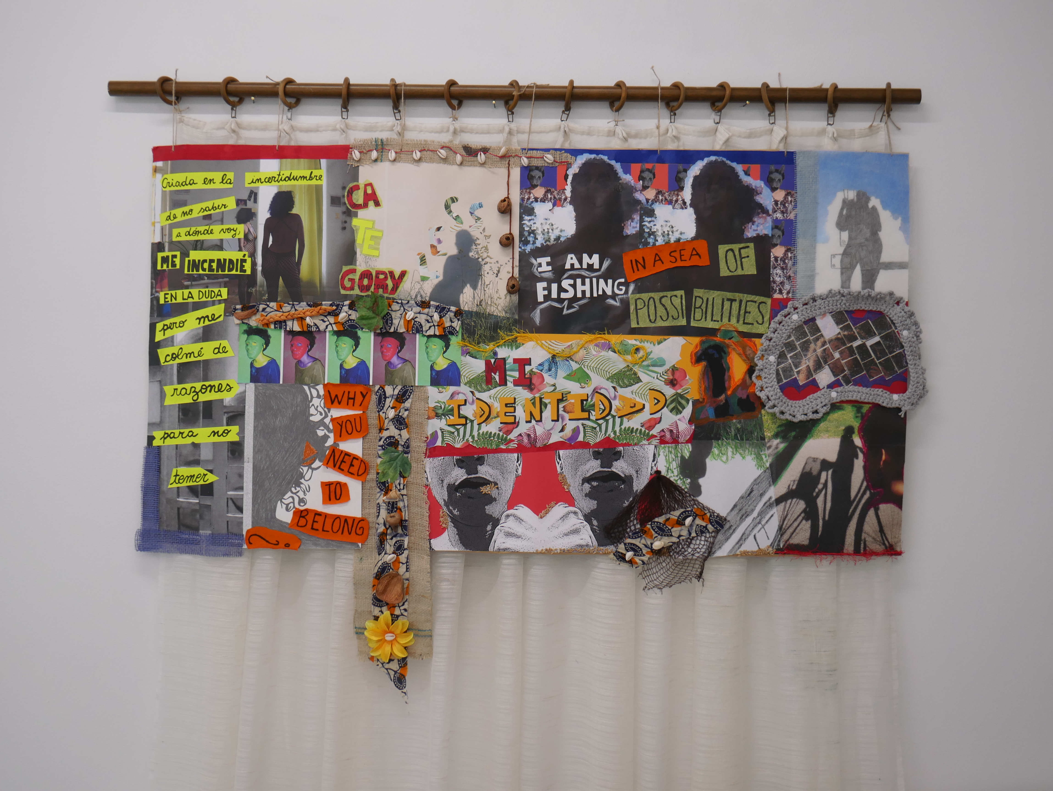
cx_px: 526
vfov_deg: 37.7
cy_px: 396
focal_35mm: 38
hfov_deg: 49.0
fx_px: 1156
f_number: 4.1
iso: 400
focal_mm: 19
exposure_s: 1/80
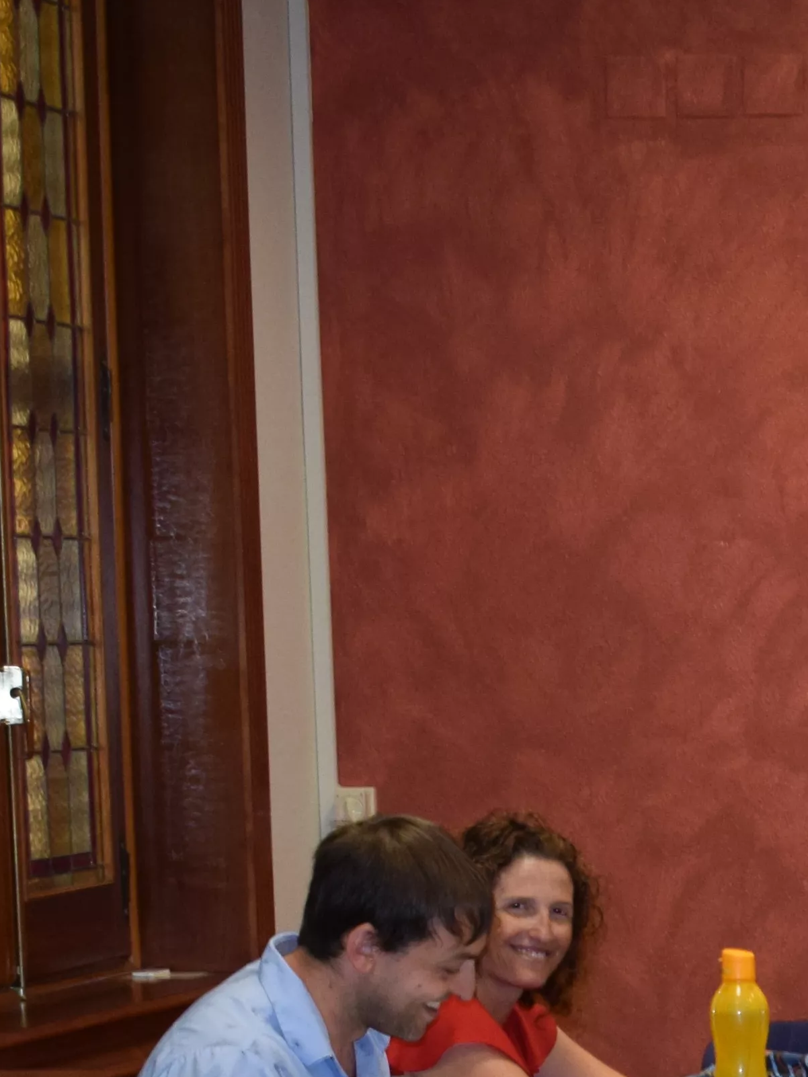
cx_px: 1527
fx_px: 4536
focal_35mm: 146
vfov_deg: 13.2
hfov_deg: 9.6
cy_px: 1266
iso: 800
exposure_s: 1/80
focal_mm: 27
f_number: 4.5
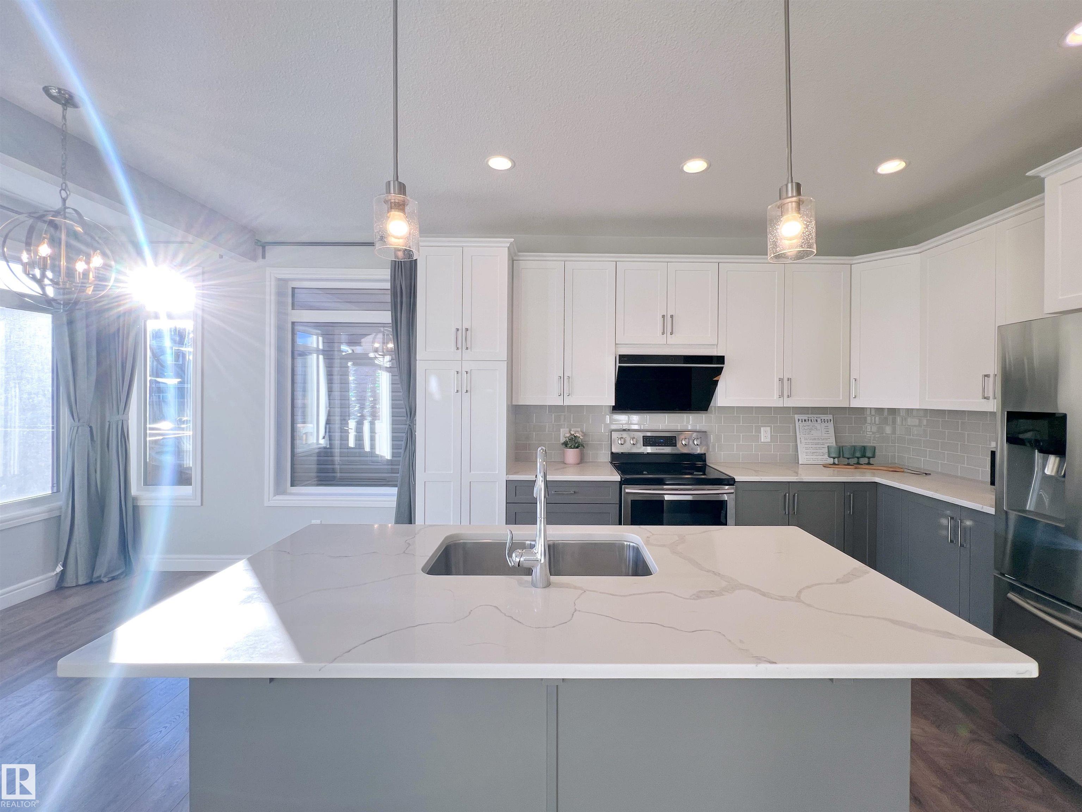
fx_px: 406
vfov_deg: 89.9
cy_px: 406
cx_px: 541
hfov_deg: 106.2
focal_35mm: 13
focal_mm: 1.57
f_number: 1.8
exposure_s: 1/120
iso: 50
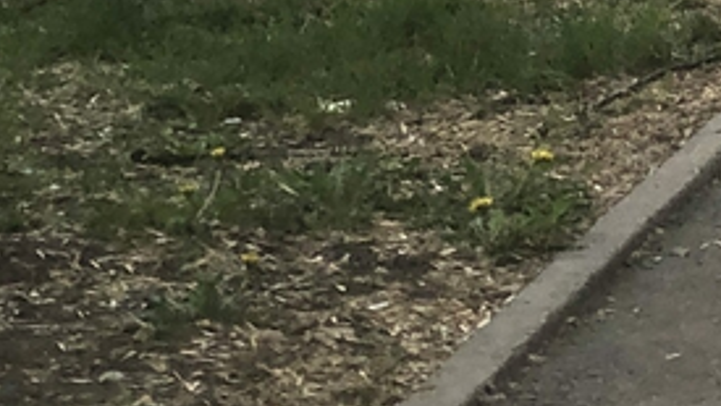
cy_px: -718
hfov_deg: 6.2
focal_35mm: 330
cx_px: 1893
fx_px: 6312
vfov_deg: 3.6
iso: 20
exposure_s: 1/120
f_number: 2.4
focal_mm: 6
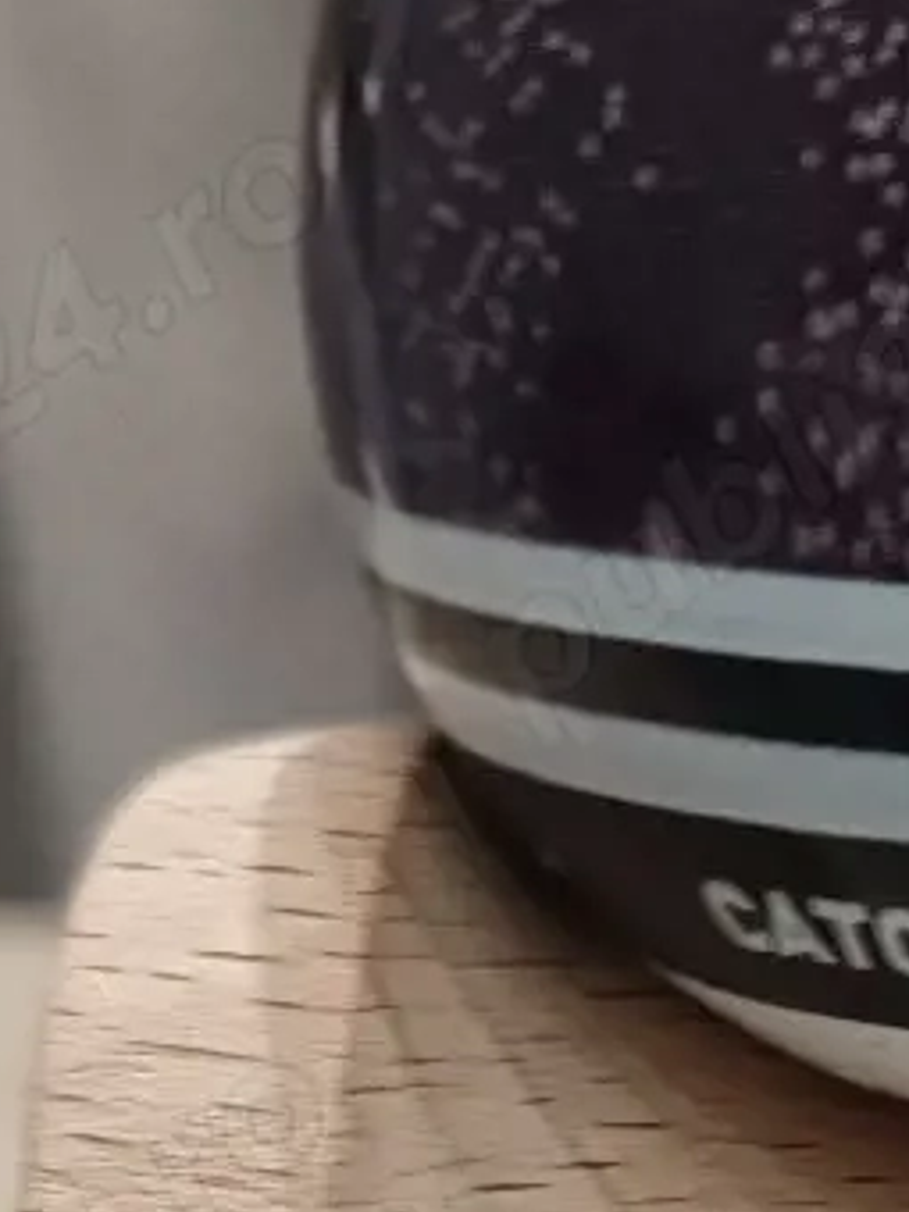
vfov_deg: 19.5
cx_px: 1098
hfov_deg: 15.2
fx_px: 3291
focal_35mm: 94
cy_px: 1488
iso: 1231
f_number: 1.75
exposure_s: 1/25.1
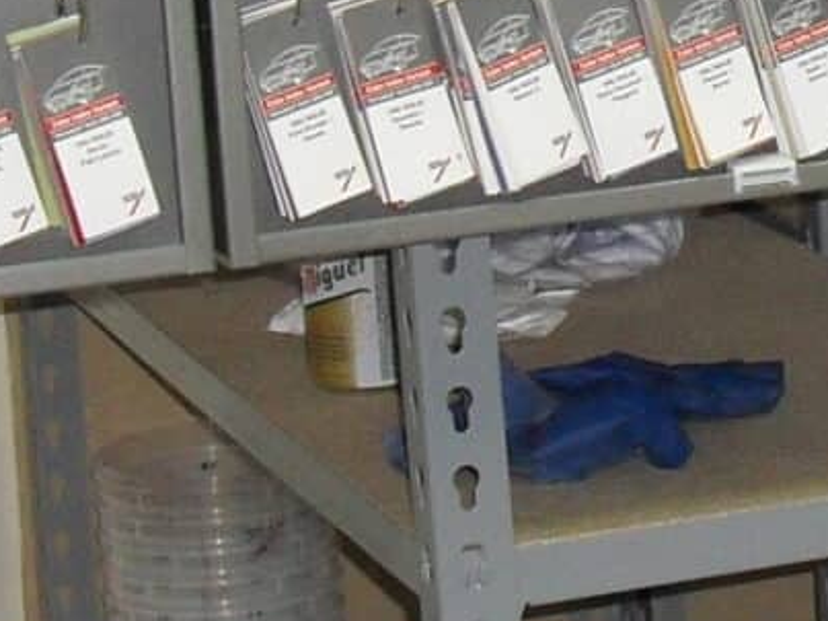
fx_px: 4256
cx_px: 1697
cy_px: -179
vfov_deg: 8.2
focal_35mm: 178
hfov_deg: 10.2
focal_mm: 6.3
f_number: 3.2
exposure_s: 1/45
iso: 200
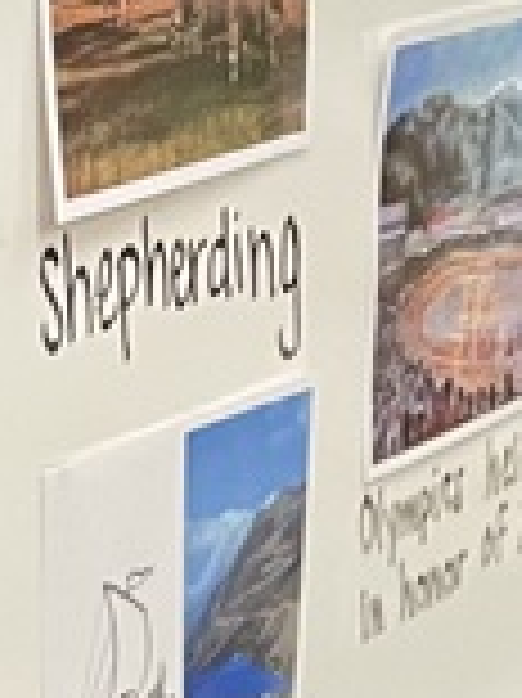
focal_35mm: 172
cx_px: 176
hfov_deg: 8.6
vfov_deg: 10.2
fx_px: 3463
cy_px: 1621
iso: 200
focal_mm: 4.2
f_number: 1.6
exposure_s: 1/60
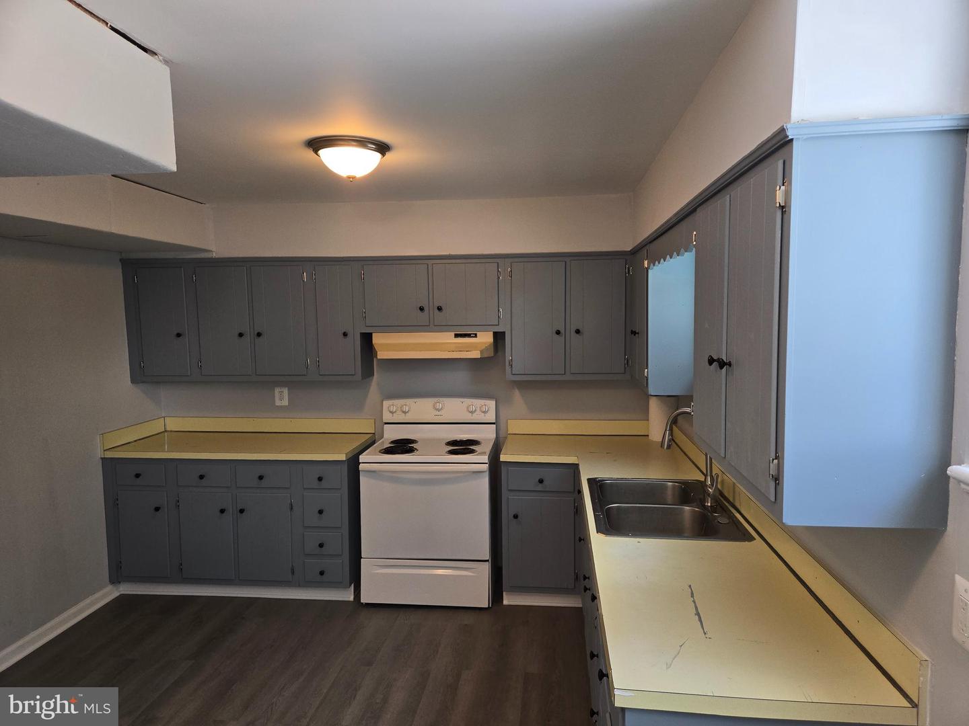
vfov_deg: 58.9
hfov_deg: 73.9
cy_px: 363
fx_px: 644
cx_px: 484
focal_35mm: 23
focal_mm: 5.4
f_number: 1.8
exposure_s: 1/60
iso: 50
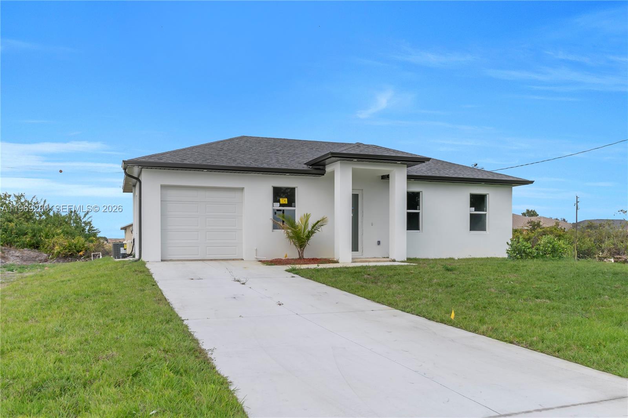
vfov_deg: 43.6
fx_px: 523
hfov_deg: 61.9
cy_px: 209
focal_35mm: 30
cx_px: 314
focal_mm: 20
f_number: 8
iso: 100
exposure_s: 1/250
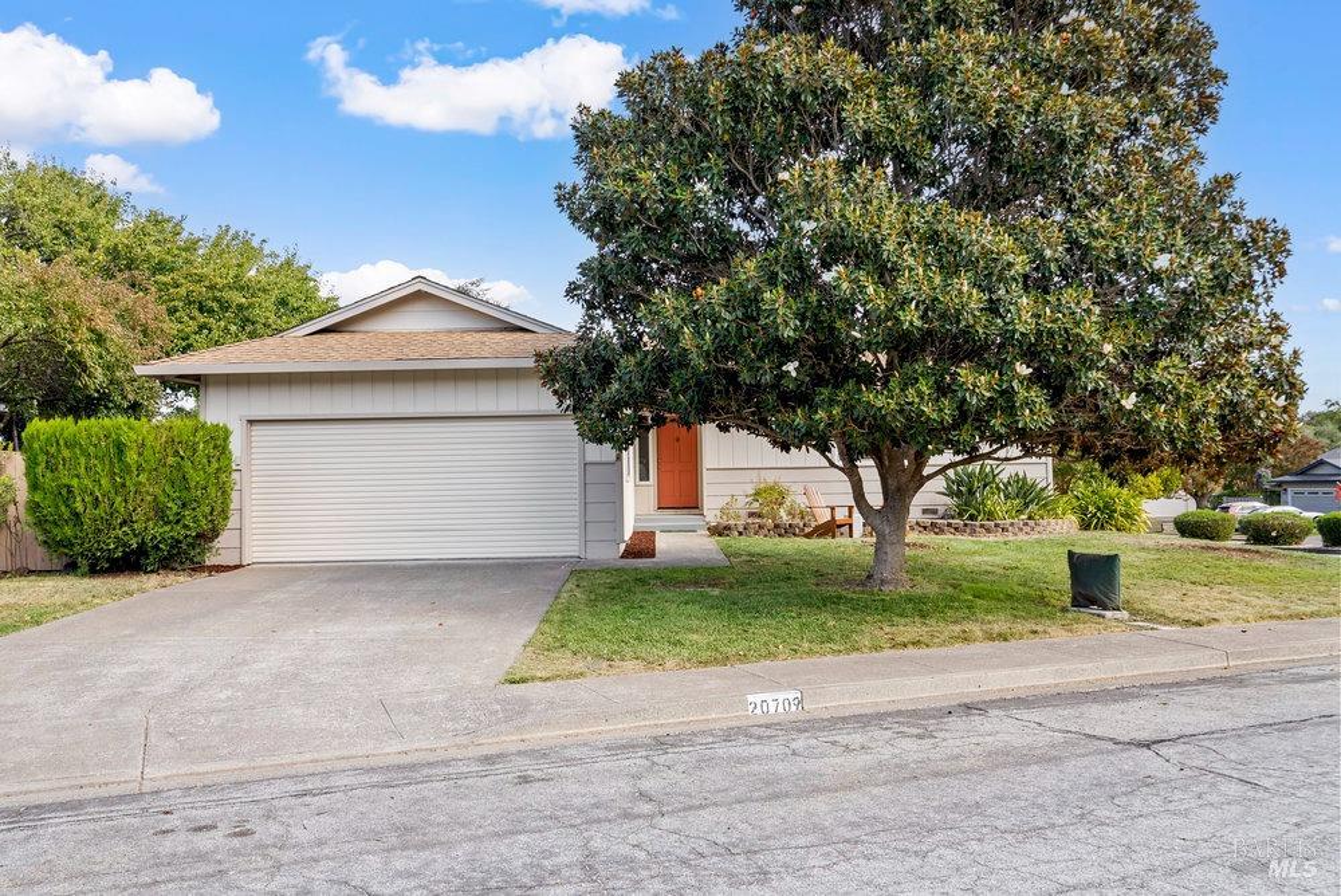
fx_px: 1118
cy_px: 448
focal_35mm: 30
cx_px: 670
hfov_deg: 61.9
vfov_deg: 43.7
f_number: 8
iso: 400
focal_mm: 30
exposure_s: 1/60
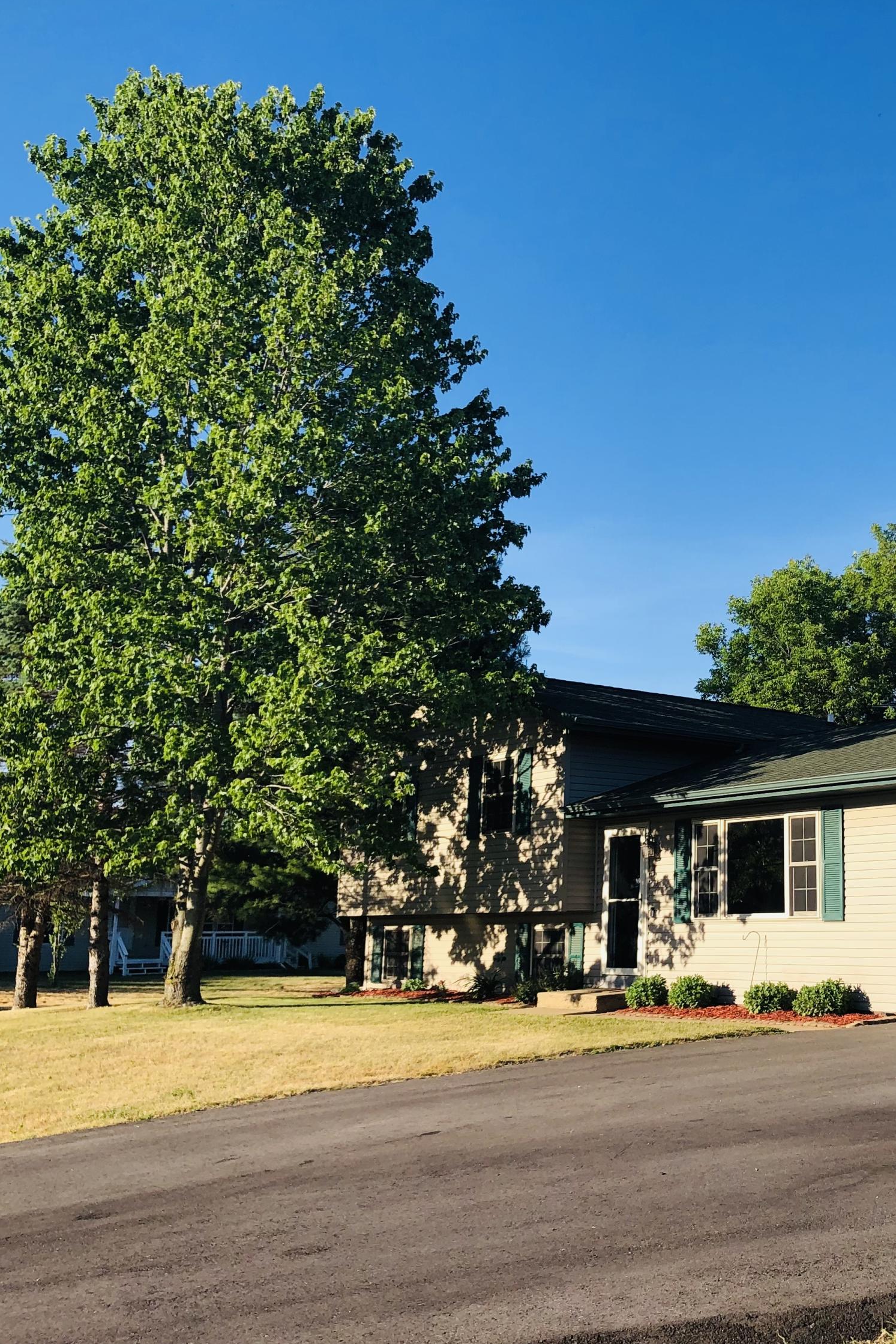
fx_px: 1456
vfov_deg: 49.6
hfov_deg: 32.7
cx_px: 784
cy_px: 671
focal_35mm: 39
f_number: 1.8
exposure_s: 1/1066
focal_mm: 3.99
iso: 20
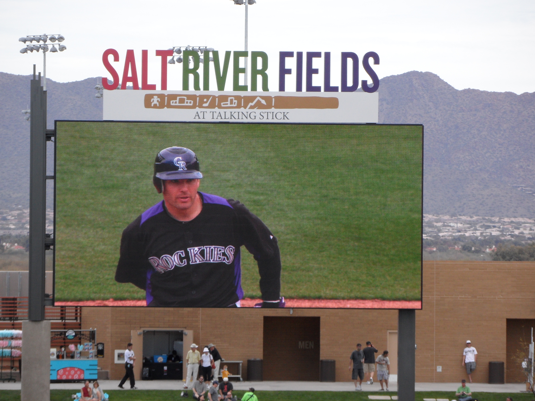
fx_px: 4729
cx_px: 247
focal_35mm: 306
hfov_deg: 6.5
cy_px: 207
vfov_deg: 4.9
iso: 80
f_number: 5
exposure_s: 1/250
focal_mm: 44.4
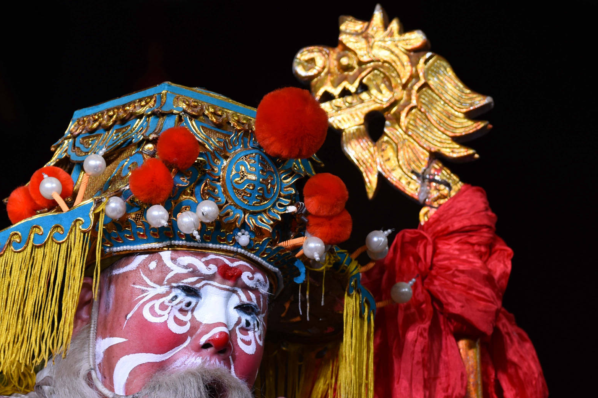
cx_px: 387
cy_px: 408
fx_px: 9383
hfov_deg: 3.7
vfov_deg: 2.4
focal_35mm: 565
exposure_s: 1/640
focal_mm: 240
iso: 400
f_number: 5.3
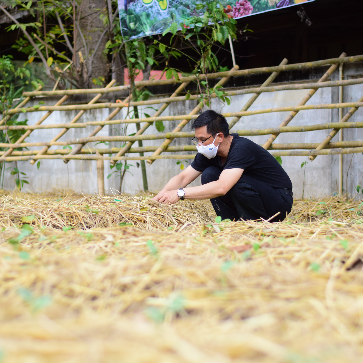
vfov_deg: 18.1
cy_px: 182
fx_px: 1139
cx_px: 173
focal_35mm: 96
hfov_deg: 18.1
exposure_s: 1/4000
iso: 800
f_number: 2.2
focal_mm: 50
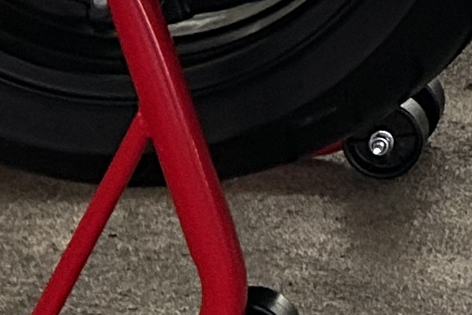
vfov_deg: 6.8
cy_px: -503
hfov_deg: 9.8
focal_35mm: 190
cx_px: 1062
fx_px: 2492
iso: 320
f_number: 1.5
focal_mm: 5.7
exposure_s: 1/60
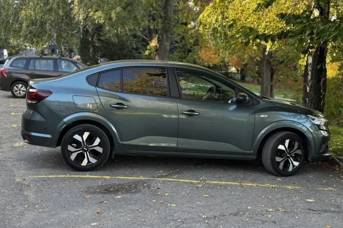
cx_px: 169
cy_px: 109
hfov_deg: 38.9
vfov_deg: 26.5
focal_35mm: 51
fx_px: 486
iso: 80
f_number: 1.78
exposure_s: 1/162
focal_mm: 6.76
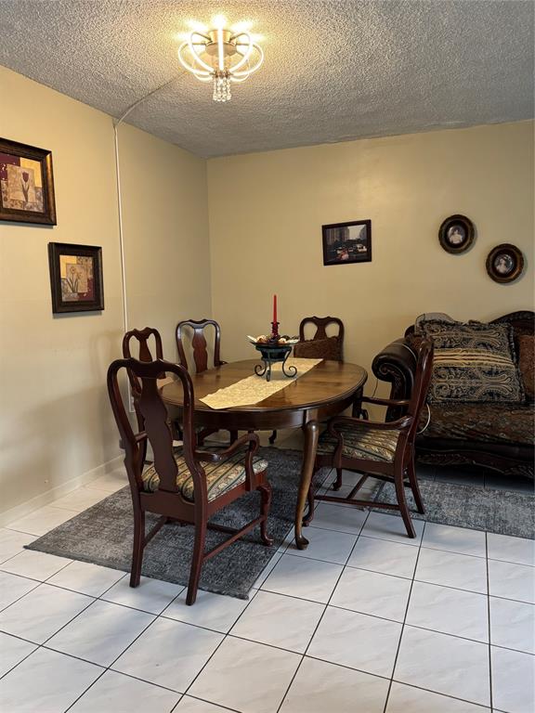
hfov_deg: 56.8
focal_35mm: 24
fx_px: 495
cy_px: 356
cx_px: 268
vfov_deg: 71.6
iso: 250
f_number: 1.78
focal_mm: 6.76
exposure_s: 1/60
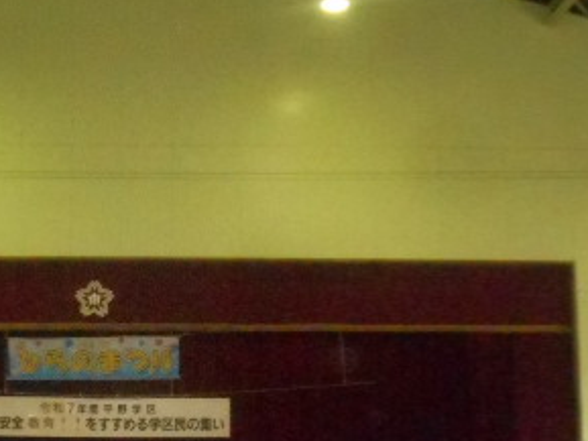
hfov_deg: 13.6
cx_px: 118
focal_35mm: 144
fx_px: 2447
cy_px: 380
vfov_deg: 10.3
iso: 1600
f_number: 5.3
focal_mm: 11.6
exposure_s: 1/60
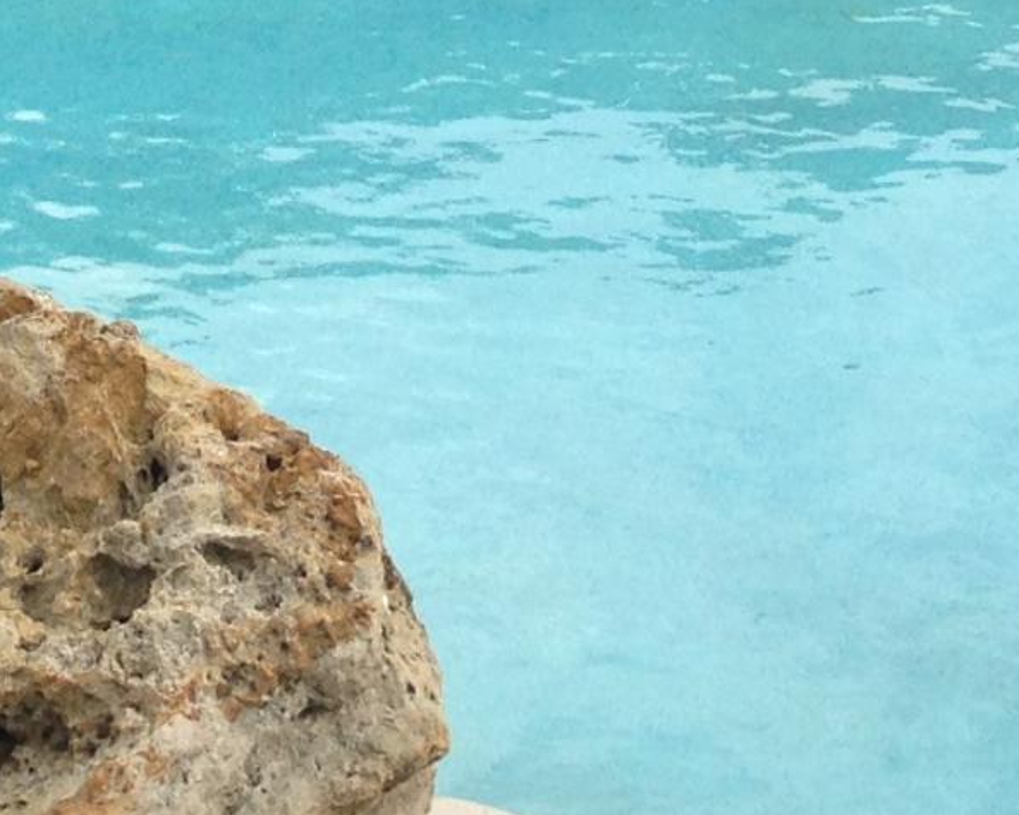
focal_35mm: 163
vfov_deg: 8.9
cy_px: -875
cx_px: -229
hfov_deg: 11.6
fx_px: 4914
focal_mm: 4.12
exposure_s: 1/577
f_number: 2.4
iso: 50
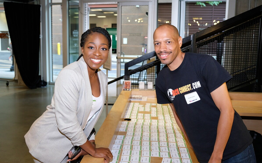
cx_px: 131
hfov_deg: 50.4
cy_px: 77
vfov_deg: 32.8
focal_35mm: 39
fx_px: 278
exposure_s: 1/80
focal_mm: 25.4
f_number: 3.2
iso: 800
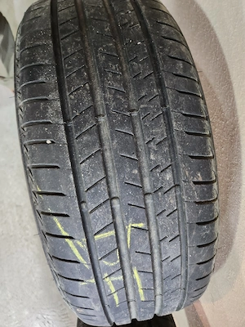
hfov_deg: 58.9
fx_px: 217
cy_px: 164
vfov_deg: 73.9
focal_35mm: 23
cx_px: 122
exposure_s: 1/25.1
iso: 640
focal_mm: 5.4
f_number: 1.8
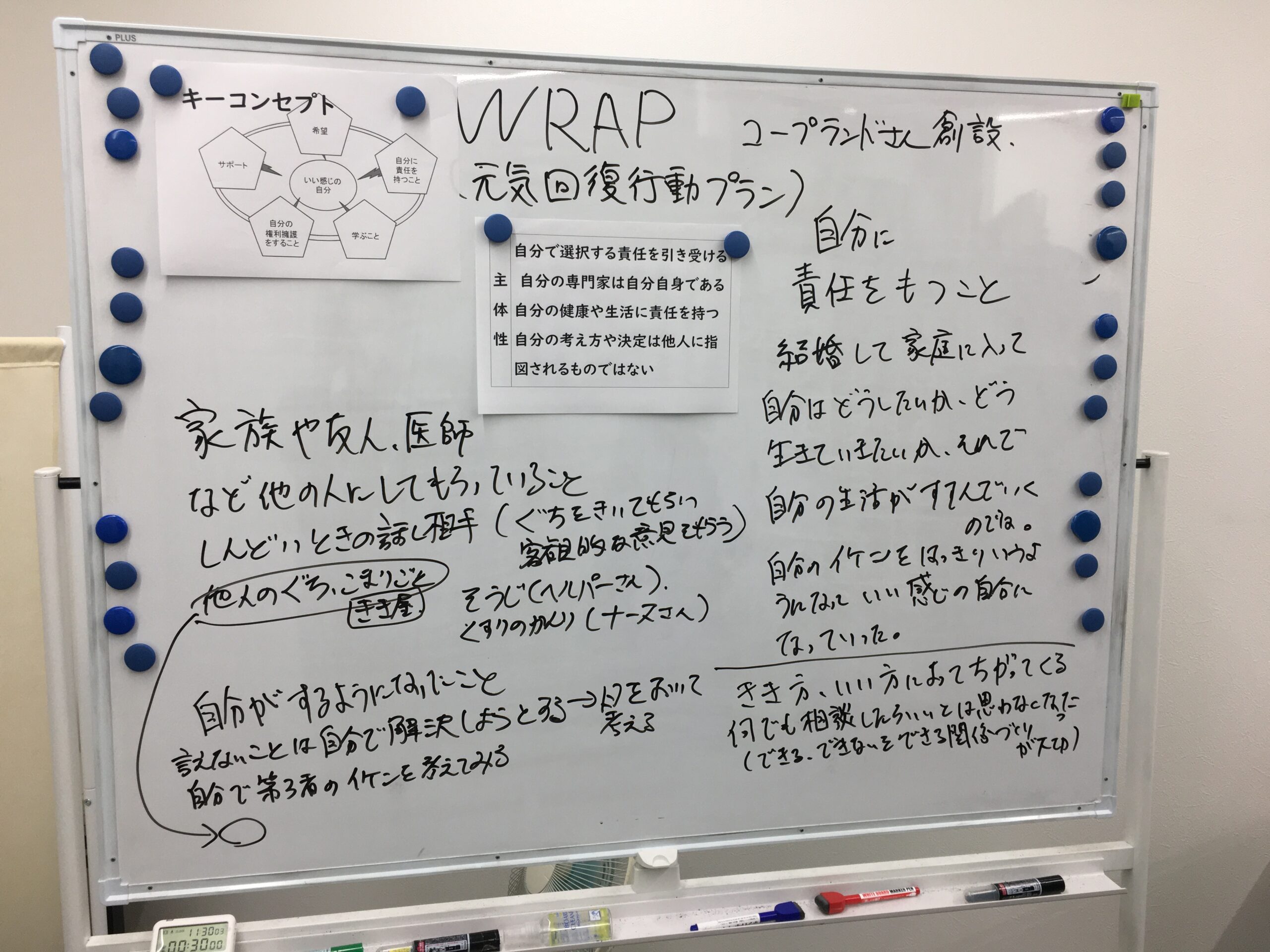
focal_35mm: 29
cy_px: 476
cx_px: 635
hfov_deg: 61.7
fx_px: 1064
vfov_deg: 48.2
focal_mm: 4.15
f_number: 2.2
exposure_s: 1/120
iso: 40
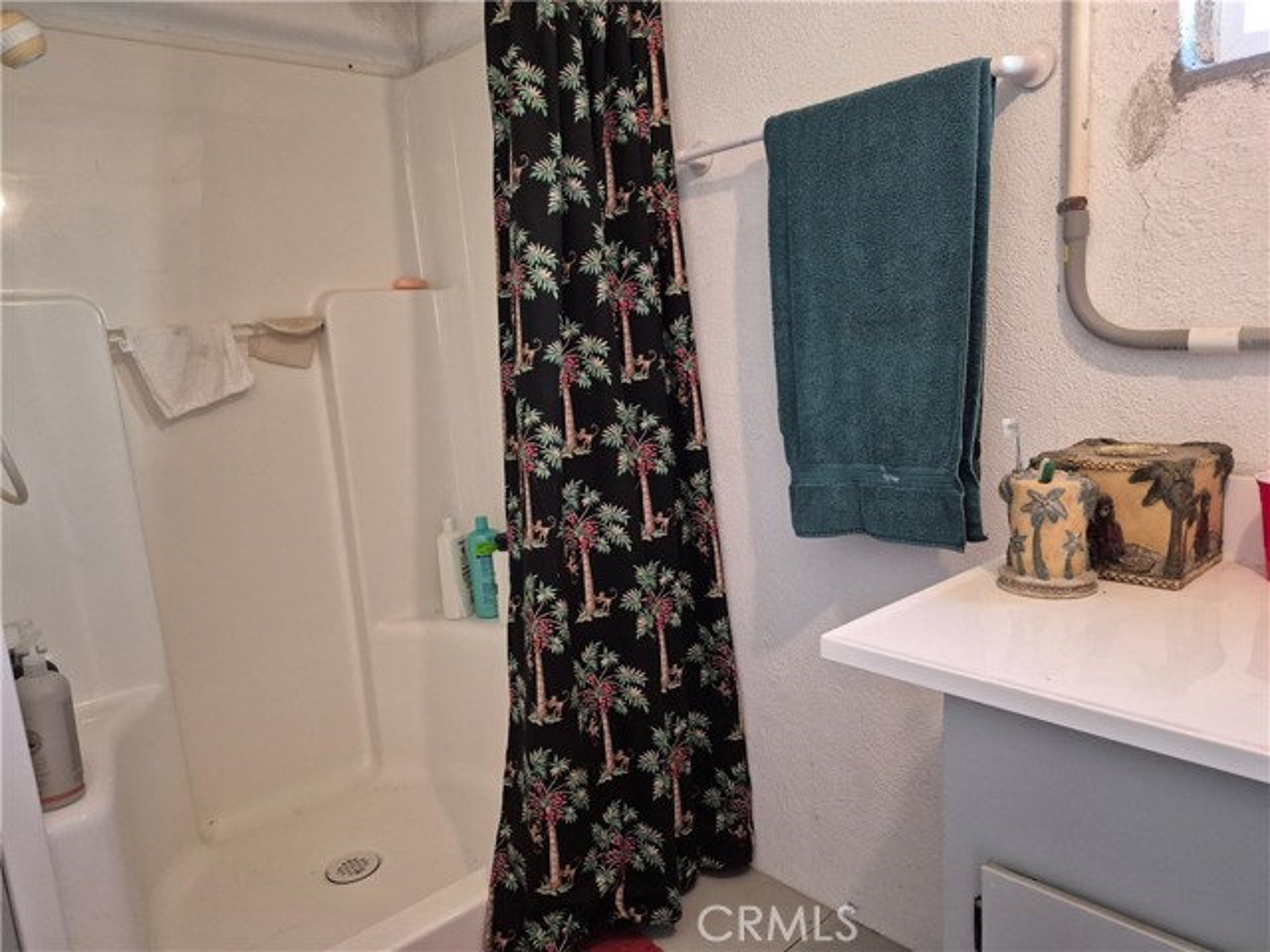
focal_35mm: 23
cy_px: 476
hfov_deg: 73.9
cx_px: 635
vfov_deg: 58.9
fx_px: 844
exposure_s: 1/120
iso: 800
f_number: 1.8
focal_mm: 5.4
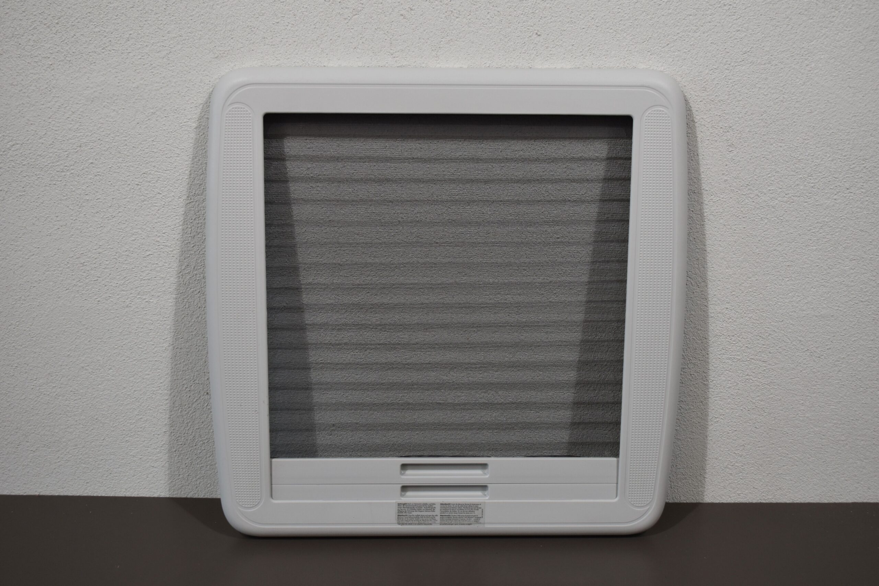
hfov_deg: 42.3
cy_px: 293
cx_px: 440
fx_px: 1135
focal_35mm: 46
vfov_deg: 28.9
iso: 360
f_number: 5.6
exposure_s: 1/125
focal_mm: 31
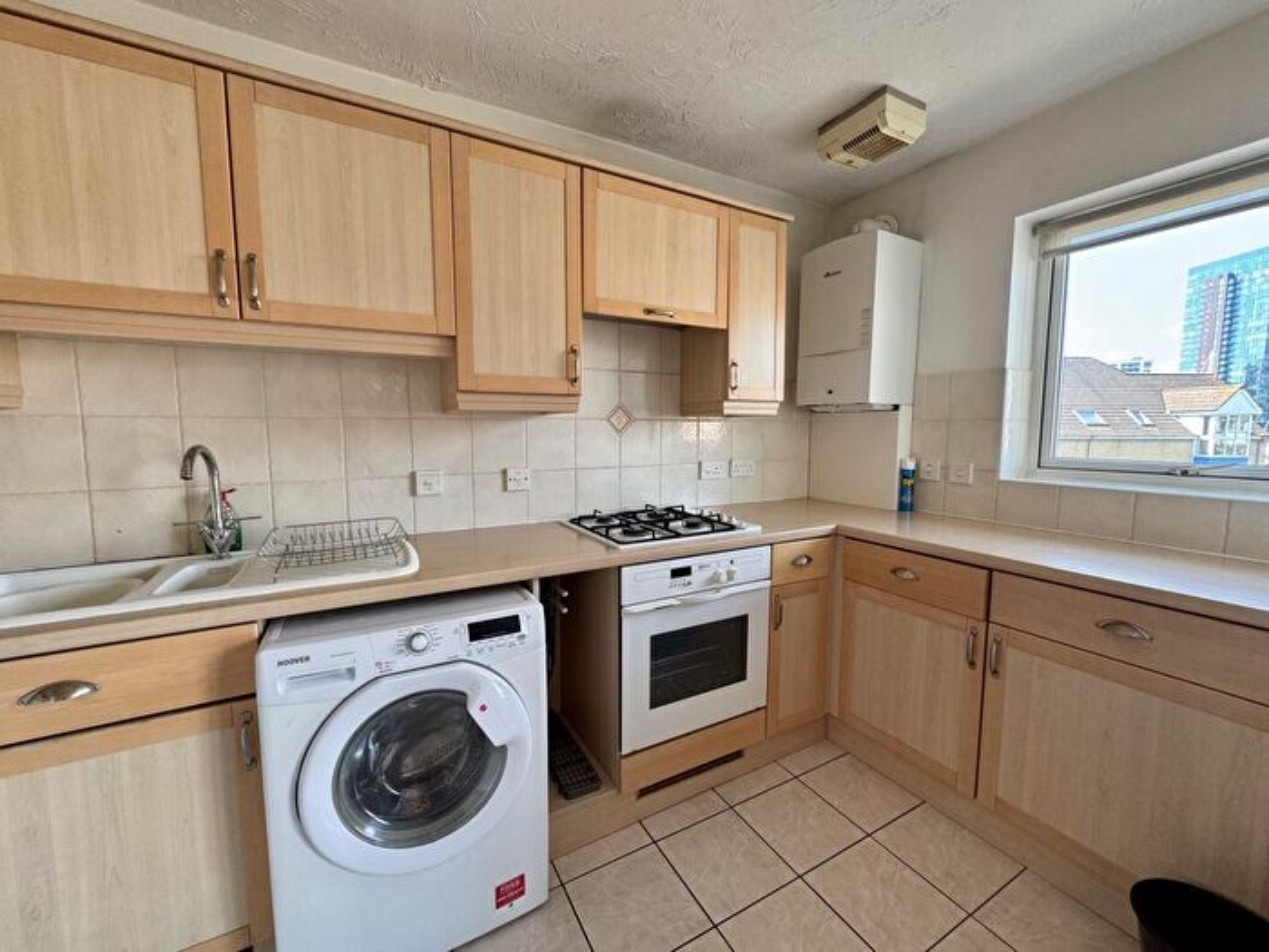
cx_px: 634
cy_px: 476
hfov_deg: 102.1
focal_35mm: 14
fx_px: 513
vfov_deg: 85.7
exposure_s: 1/99
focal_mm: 2.22
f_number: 2.2
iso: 100
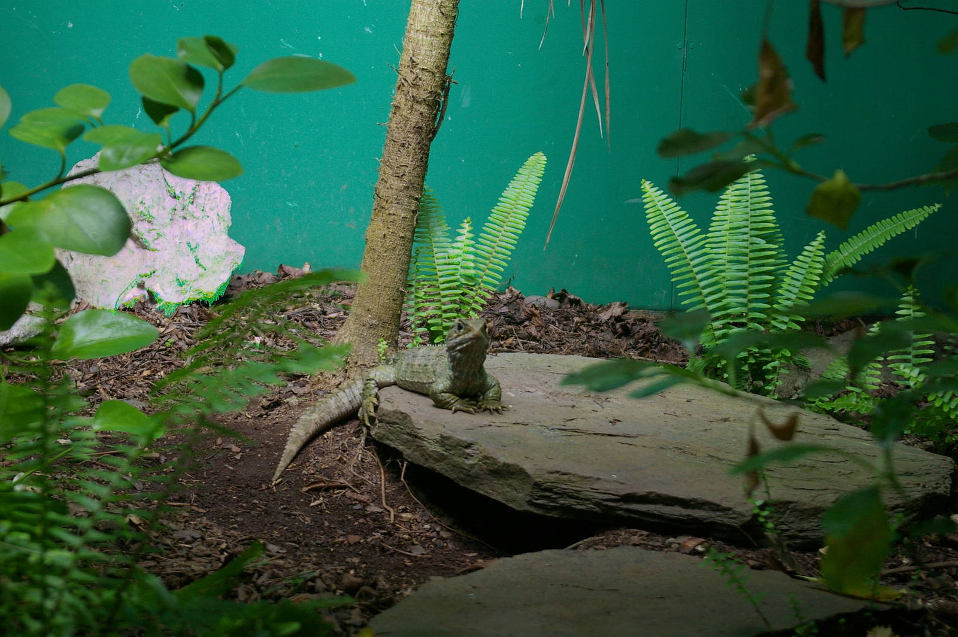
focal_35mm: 82
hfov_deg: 24.6
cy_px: 318
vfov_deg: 16.5
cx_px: 479
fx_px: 2194
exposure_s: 1/4
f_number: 5.6
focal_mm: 55
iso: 400
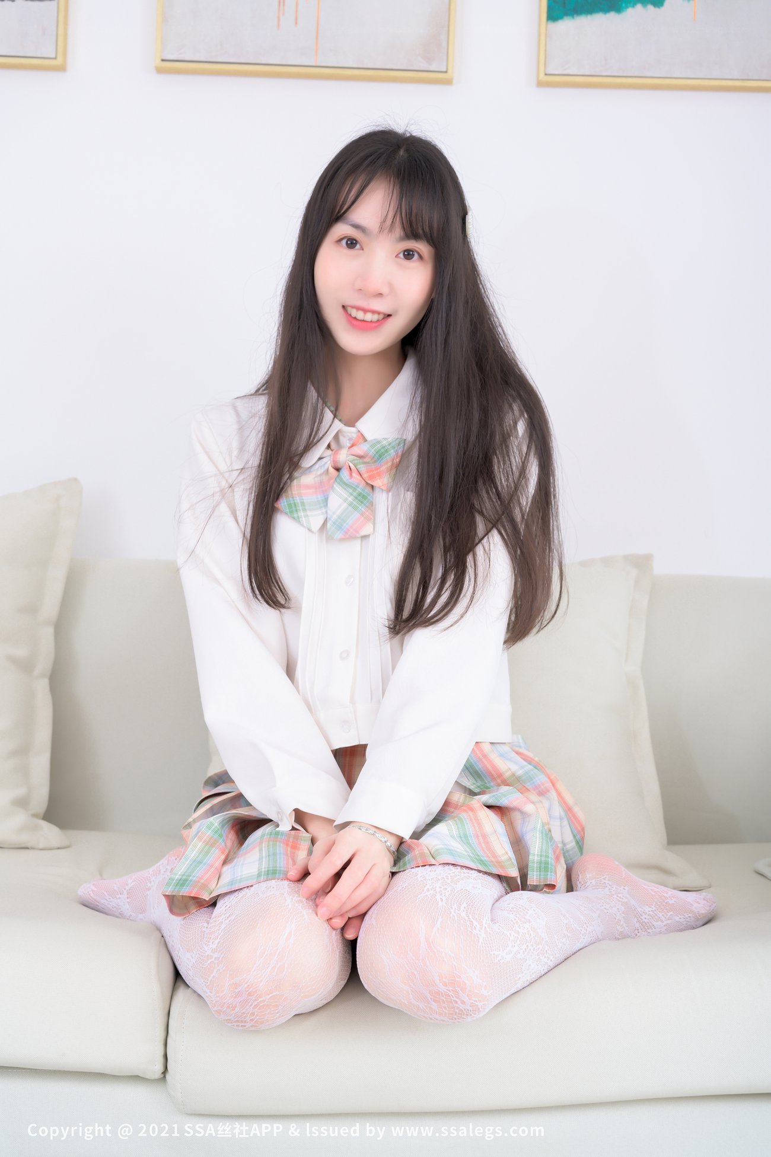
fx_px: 1767
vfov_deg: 36.2
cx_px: 386
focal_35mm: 55
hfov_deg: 24.6
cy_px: 578
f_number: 6.3
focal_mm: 55
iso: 320
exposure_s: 1/160
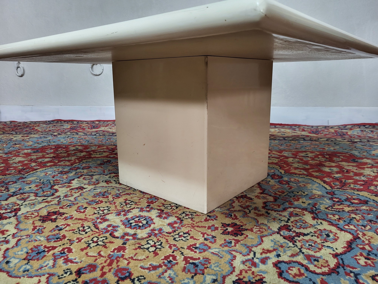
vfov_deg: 53.1
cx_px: 189
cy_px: 142
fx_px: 284
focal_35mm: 26
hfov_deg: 67.3
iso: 320
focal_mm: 5.4
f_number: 1.8
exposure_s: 1/50
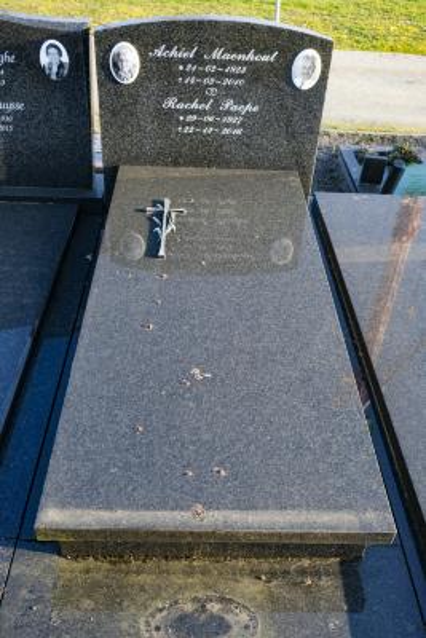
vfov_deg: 57.2
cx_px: 213
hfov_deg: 40.0
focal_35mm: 33
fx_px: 585
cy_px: 319
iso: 400
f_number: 8
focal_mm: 22.3
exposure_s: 1/125
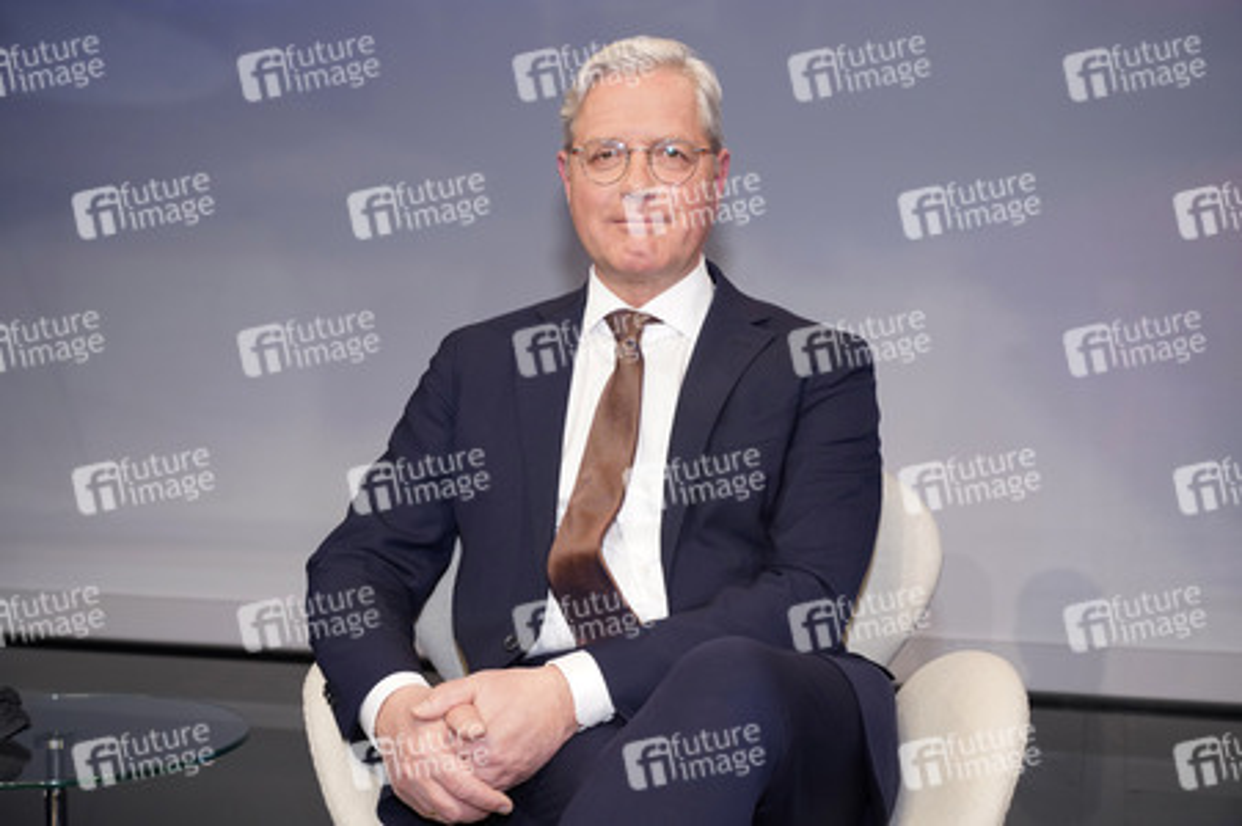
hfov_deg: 37.5
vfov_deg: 25.5
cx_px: 621
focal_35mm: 53
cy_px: 413
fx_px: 1827
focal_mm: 53
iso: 2000
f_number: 5.6
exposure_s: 1/125
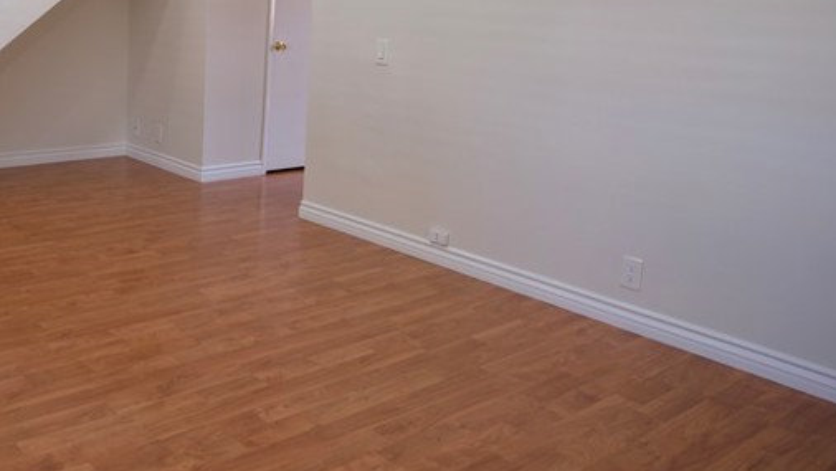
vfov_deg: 32.0
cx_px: 159
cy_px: 98
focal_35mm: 36
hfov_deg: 51.6
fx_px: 798
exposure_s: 1/30
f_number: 2.8
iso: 125
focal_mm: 17
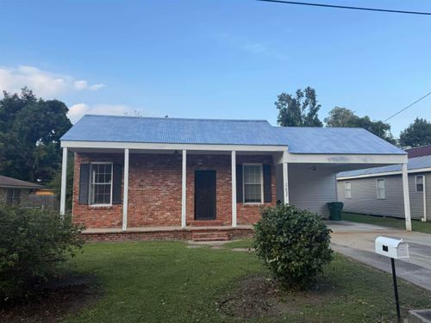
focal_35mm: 24
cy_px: 162
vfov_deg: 56.8
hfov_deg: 71.6
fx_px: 299
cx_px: 216
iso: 80
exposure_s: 1/1585
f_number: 1.78
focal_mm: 6.76
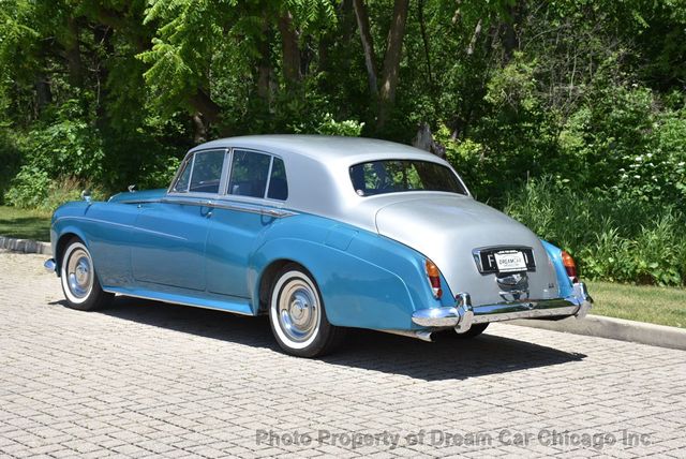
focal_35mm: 60
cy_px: 230
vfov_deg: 22.7
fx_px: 1144
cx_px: 343
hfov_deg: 33.4
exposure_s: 1/500
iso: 180
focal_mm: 40
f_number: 8
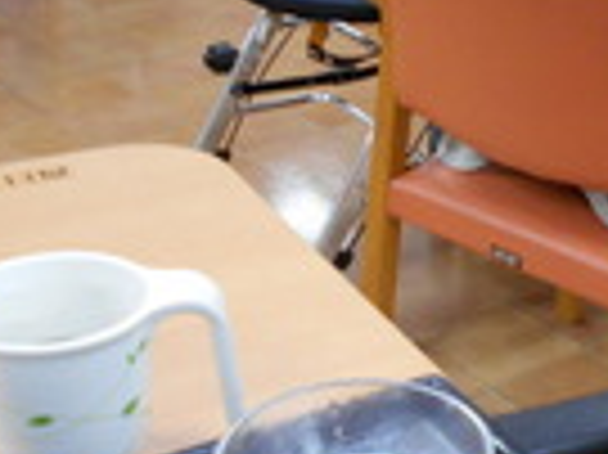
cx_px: 766
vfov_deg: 19.0
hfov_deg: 22.9
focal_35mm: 77
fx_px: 1351
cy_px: 333
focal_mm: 4.6
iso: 400
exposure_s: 1/30
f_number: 3.2
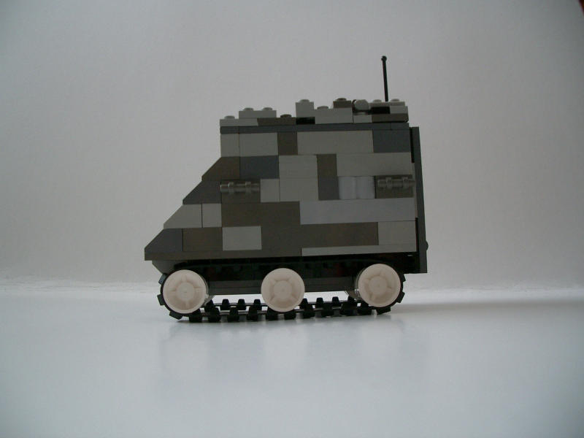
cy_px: 219
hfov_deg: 52.6
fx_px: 590
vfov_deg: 40.7
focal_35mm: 35
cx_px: 292
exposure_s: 1/50
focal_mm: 5.8
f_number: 2.6
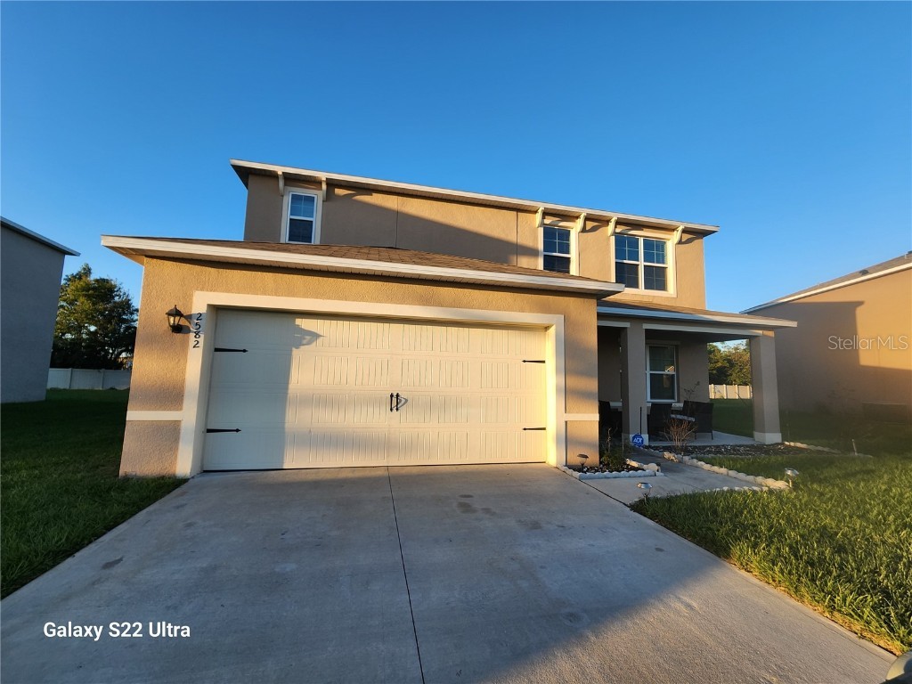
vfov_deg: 89.9
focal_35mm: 13
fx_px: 343
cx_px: 456
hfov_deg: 106.2
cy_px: 342
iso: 50
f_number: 2.2
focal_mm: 2.2
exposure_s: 1/533
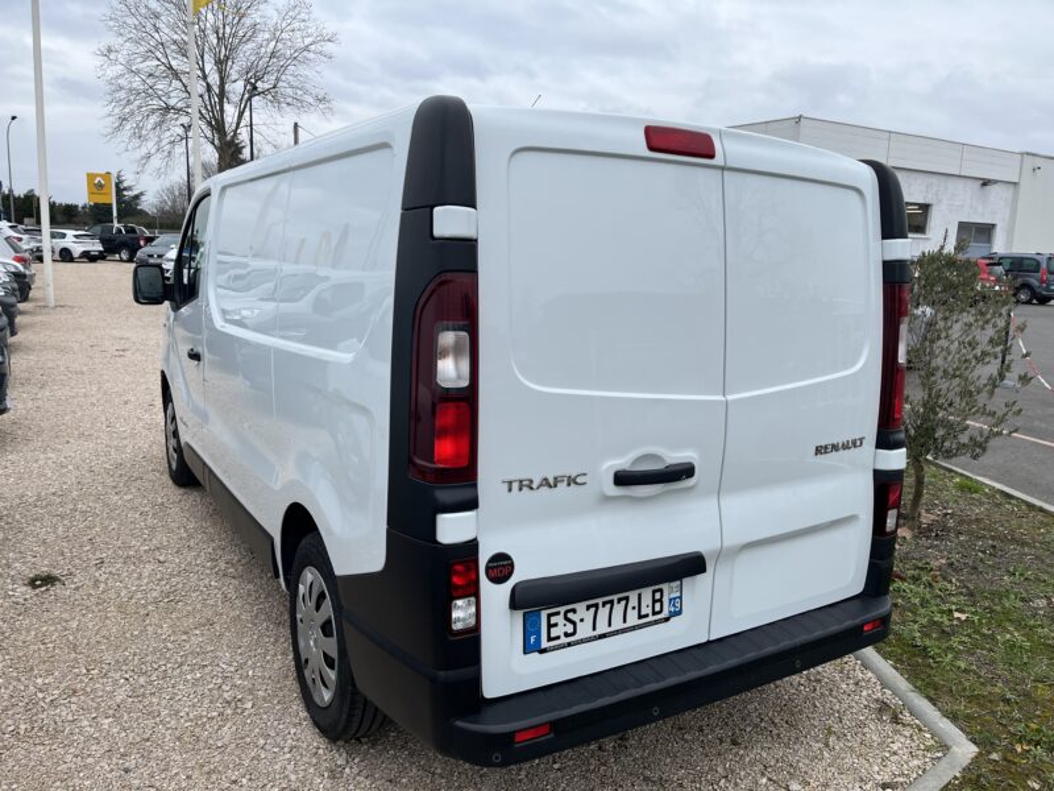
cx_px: 527
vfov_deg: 53.1
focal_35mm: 26
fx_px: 792
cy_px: 396
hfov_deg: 67.3
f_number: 1.6
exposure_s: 1/1238
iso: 50
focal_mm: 5.1
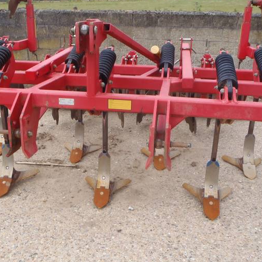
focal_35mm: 39
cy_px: 132
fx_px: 334
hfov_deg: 42.8
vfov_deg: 42.8
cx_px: 121
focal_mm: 5
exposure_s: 1/320
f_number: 4.5
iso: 80
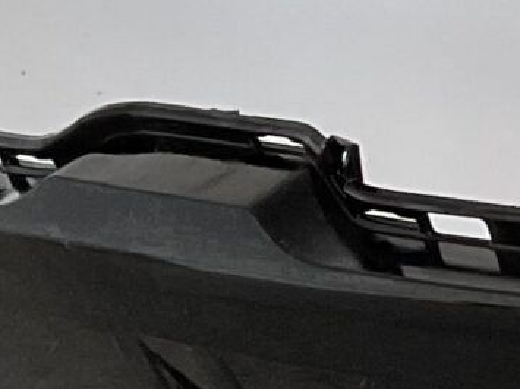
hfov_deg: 8.7
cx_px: 1192
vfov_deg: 7.1
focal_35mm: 209
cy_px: 395
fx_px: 3139
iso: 32
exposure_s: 1/50
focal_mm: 3
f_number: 1.8
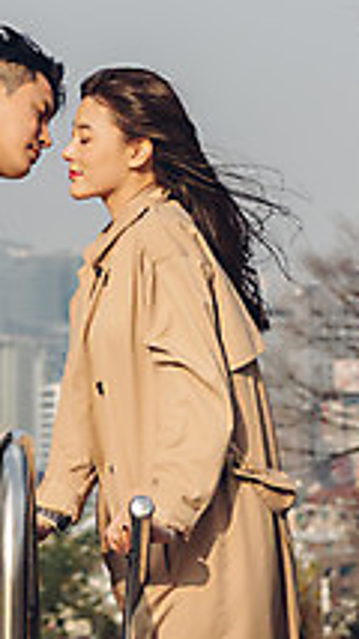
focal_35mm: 137
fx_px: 2324
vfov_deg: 15.6
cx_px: 61
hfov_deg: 8.8
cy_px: 137
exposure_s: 1/1600
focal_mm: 70
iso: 250
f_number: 4.5
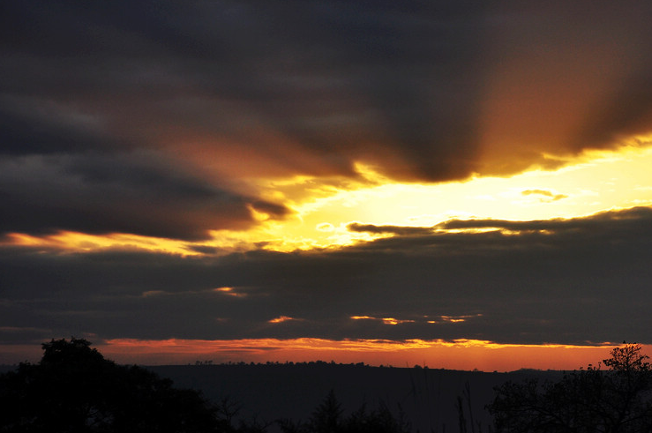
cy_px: 223
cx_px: 395
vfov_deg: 8.2
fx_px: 3039
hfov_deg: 12.2
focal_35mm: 168
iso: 200
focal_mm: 92
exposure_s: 1/250
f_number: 11
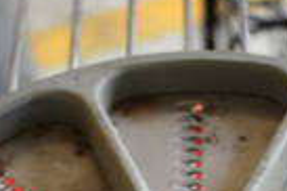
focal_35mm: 134
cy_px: 346
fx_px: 1067
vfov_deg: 9.7
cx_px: 184
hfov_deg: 15.3
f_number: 3.5
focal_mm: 20
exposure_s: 1/125
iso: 900
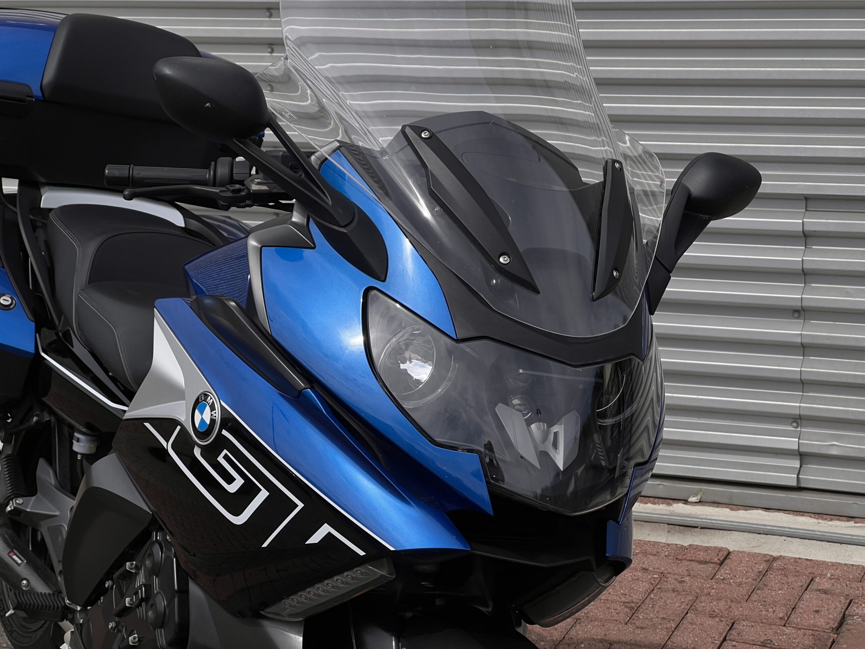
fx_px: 1924
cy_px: 324
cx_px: 432
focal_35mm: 77
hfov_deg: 25.3
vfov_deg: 19.1
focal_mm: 9
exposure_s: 1/1325
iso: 32
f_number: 2.8
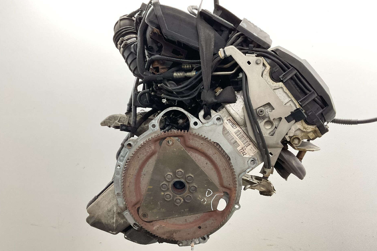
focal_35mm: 31
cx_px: 185
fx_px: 325
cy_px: 133
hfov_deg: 60.3
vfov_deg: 42.3
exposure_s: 1/50
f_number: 1.8
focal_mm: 3
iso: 100
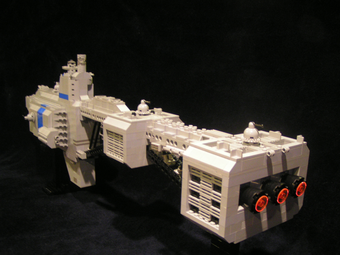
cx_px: 170
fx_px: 373
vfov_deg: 37.7
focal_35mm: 38
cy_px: 128
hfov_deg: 49.0
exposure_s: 1/5
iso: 200
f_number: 2.8
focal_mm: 5.8
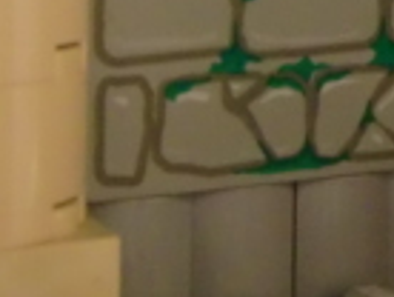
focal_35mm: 111
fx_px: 1266
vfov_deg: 12.9
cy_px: -89
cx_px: 611
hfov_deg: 16.0
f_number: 3.2
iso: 400
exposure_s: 1/8
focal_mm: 4.3
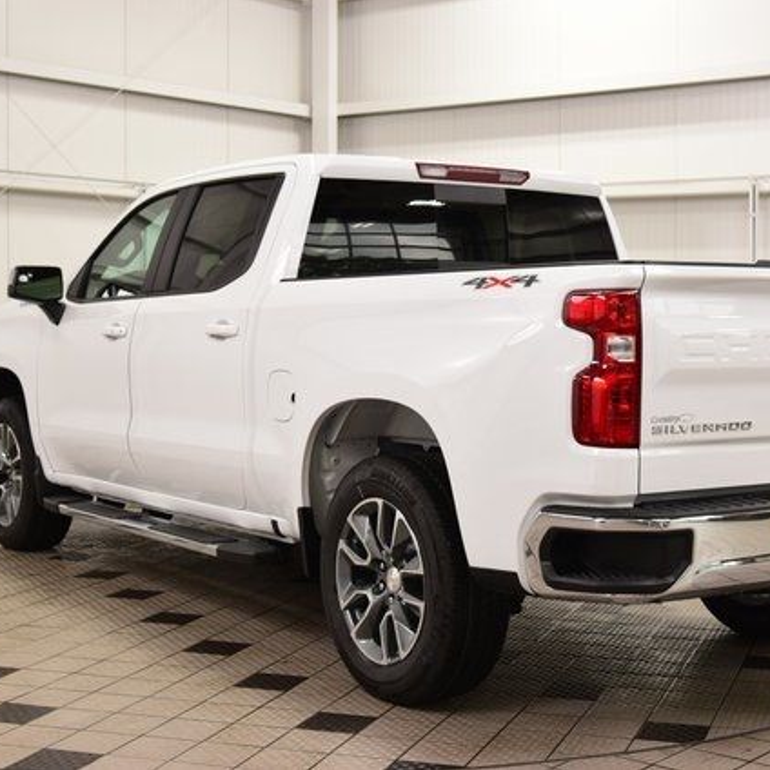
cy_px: 384
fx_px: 1501
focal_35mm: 60
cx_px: 496
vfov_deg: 28.8
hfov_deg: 28.6
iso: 640
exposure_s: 1/30
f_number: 7.1
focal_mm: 31
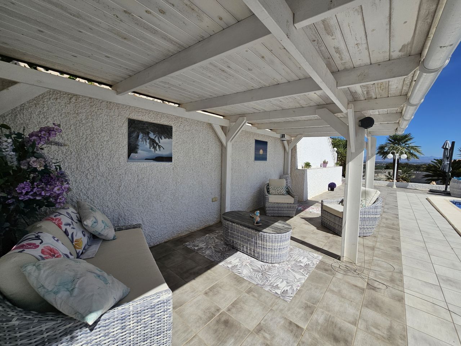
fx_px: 173
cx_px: 230
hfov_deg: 106.2
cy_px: 173
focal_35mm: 13
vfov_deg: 89.9
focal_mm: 2.2
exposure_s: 1/4256
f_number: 2.2
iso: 50
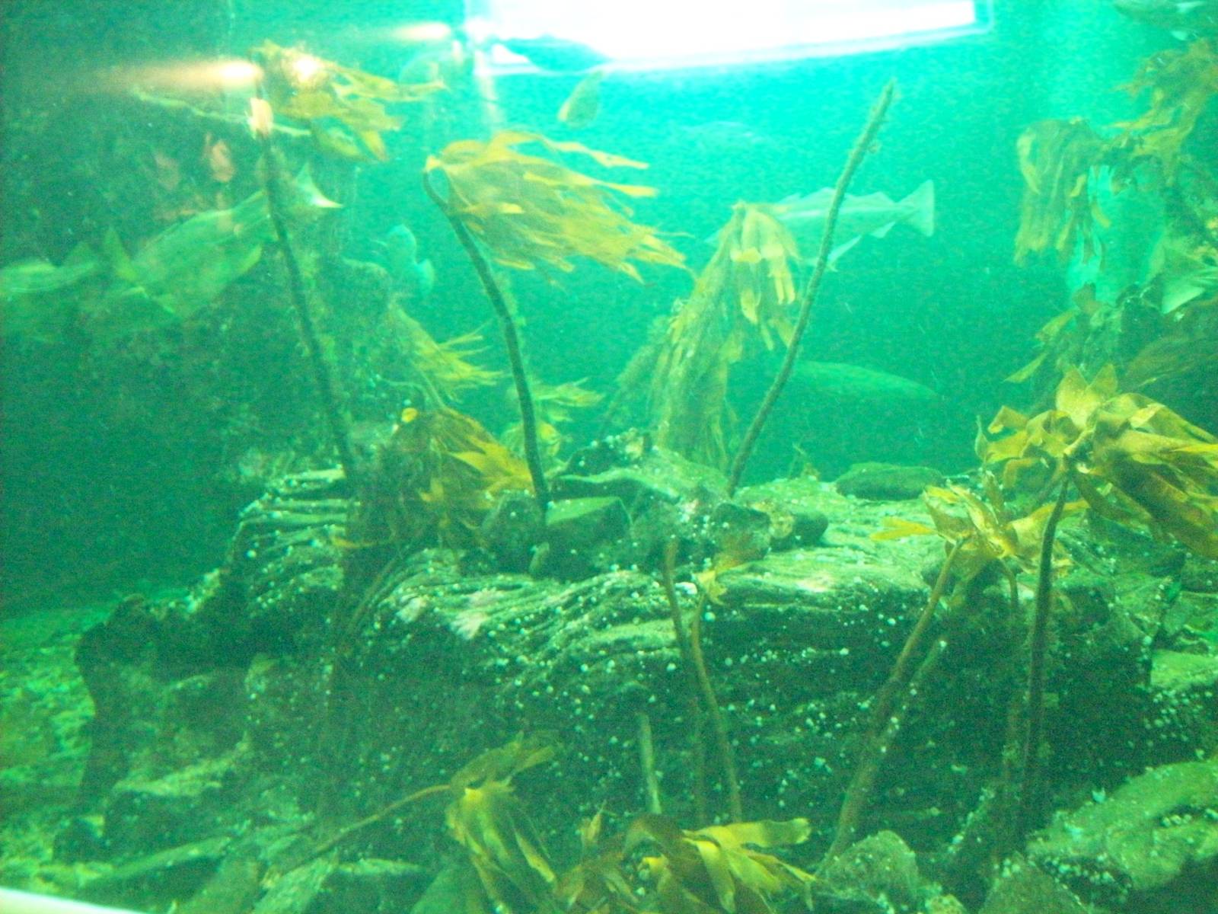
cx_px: 609
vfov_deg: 39.7
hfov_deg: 51.4
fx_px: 1267
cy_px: 457
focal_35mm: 36
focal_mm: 6
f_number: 2.7
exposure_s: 1/14.8
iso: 800
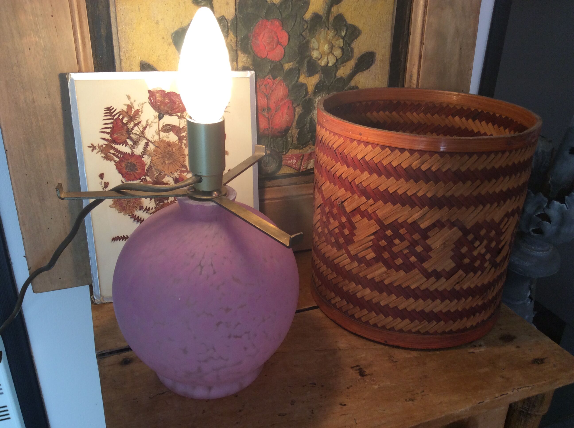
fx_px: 530
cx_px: 287
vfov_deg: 44.1
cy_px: 214
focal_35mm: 32
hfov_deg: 56.9
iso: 40
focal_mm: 3.3
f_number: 2.4
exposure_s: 1/24
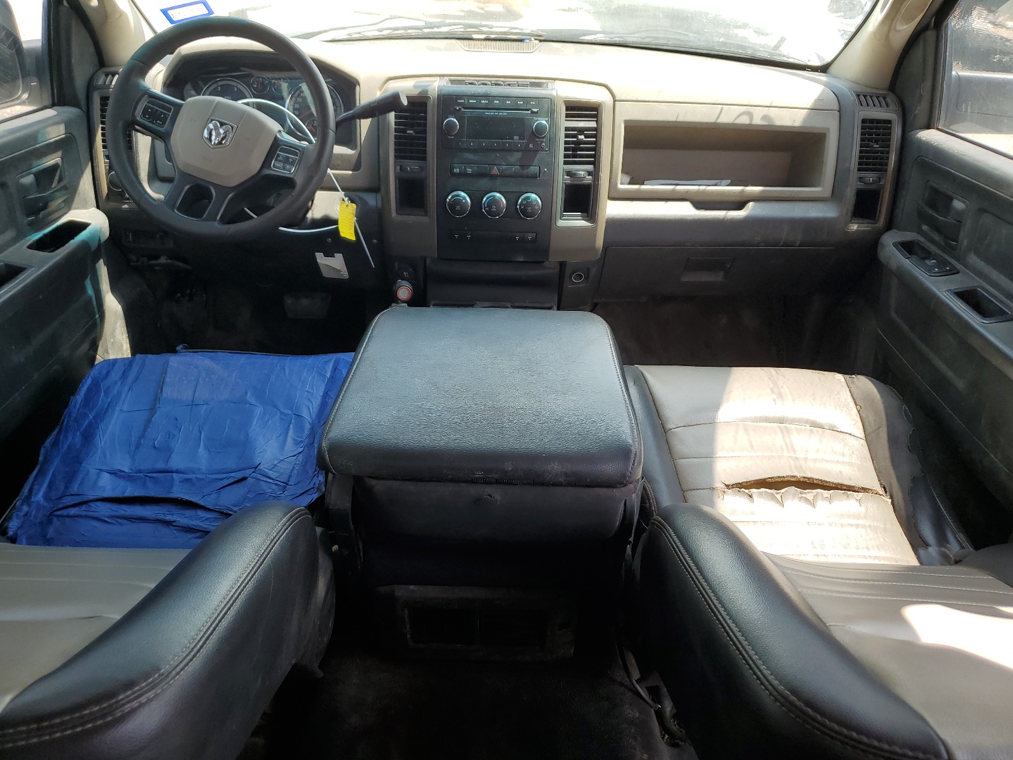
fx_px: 761
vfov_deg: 53.1
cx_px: 506
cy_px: 380
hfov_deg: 67.3
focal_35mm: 26
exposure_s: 1/417
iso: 50
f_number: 1.5
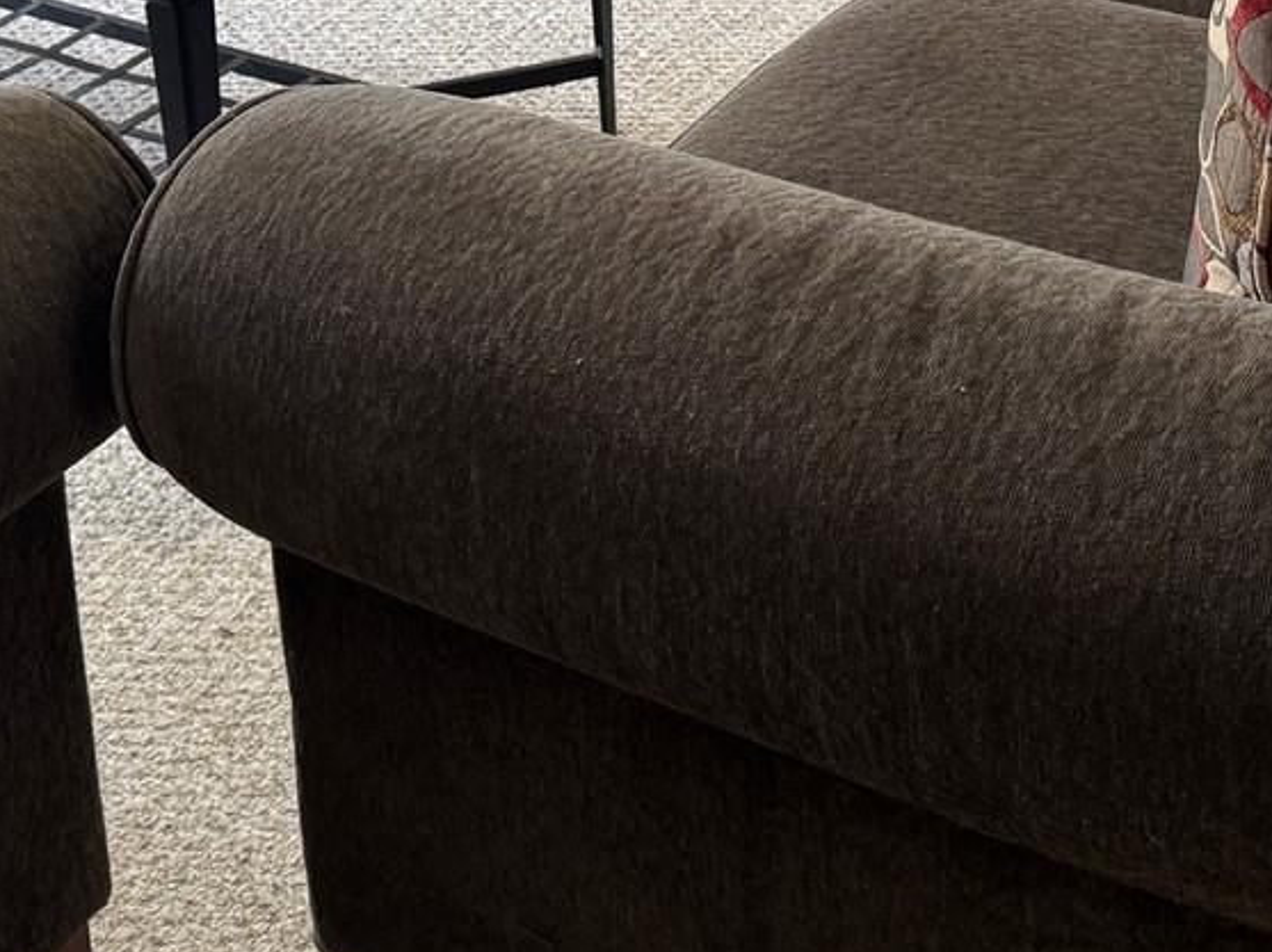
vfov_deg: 19.8
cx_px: 708
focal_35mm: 69
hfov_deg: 28.2
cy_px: -244
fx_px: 2534
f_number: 1.78
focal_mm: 6.76
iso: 200
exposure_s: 1/60
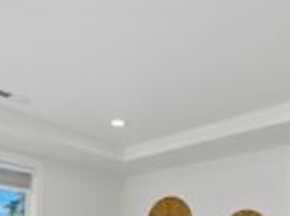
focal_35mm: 40
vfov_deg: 31.1
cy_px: 248
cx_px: 171
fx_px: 335
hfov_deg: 46.6
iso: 400
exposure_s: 1/80
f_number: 9
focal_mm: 16
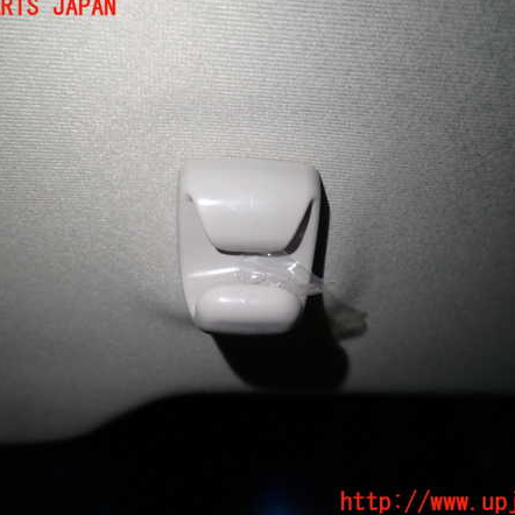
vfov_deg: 54.0
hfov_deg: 54.0
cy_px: 255
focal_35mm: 30
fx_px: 505
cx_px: 254
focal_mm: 4.5
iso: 100
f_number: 2
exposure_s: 1/60
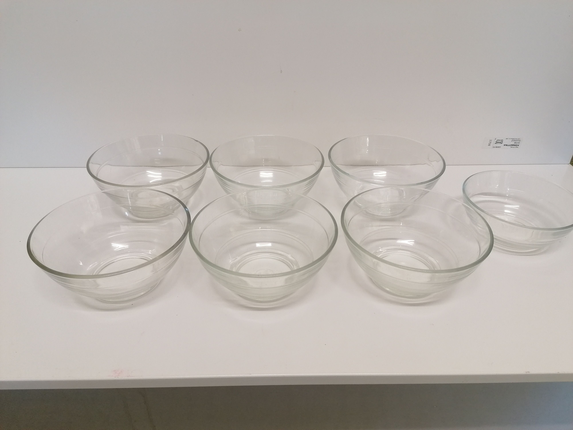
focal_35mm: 27
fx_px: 447
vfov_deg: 51.4
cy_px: 215
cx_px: 286
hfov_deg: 65.3
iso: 160
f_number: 1.8
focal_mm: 4.75
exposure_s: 1/33.3
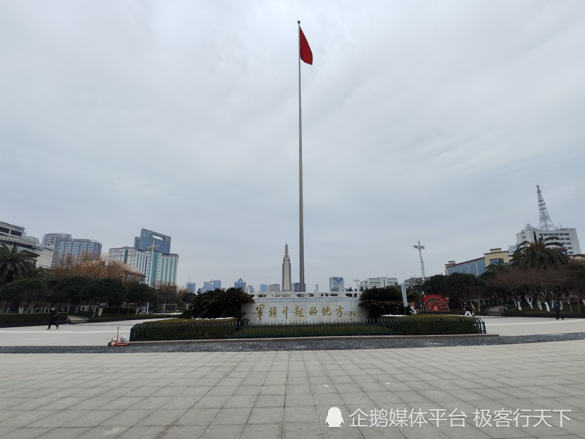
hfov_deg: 102.1
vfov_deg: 85.7
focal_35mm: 14
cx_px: 292
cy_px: 220
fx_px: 237
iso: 50
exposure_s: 1/339
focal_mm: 2.16
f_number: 2.2
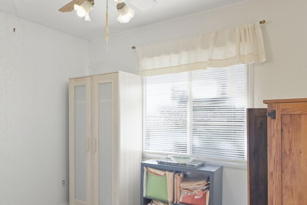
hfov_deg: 61.4
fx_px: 247
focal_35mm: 29
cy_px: 124
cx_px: 92
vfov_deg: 44.7
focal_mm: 14
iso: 500
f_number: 8
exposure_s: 1/100
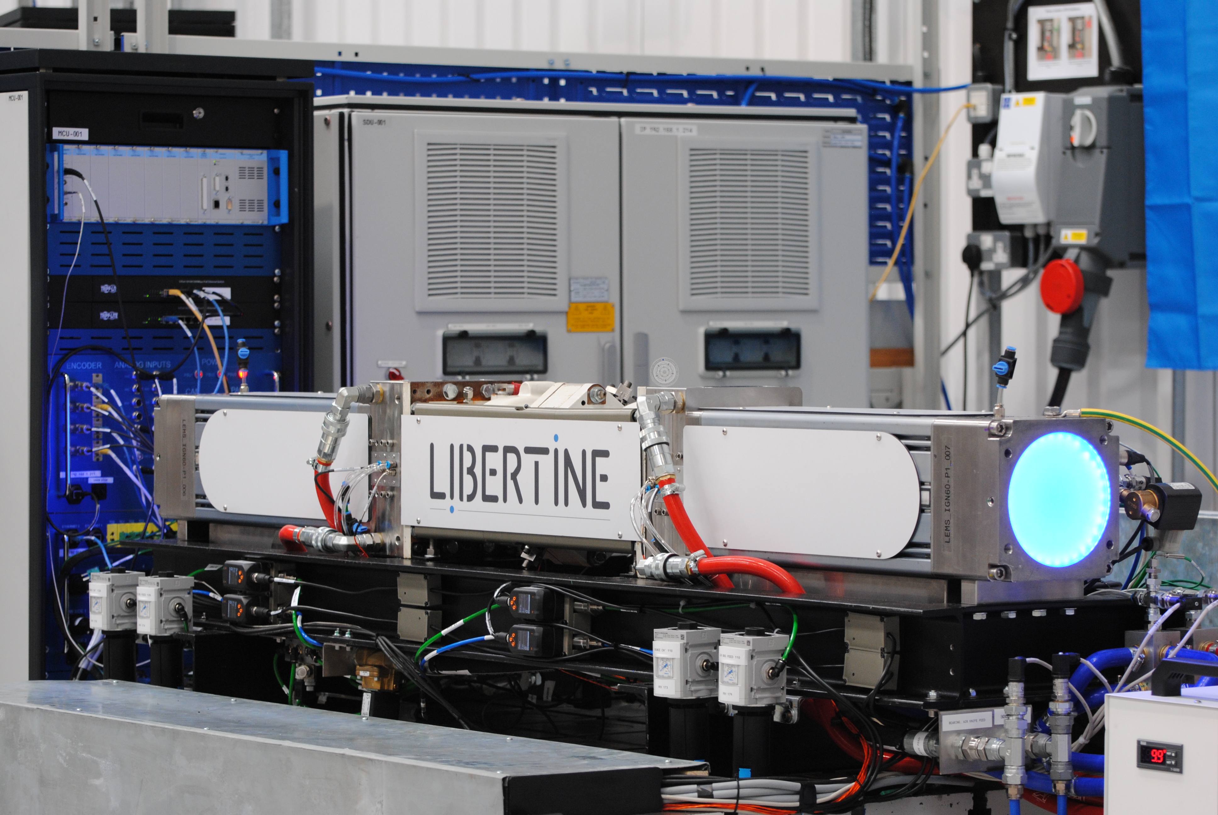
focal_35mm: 123
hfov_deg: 16.6
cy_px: 408
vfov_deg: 11.2
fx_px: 4166
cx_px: 609
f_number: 4.5
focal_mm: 82
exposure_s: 1/60
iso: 400
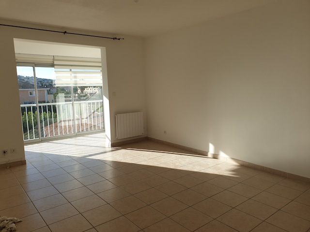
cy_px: 116
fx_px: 233
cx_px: 155
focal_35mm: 26
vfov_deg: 53.1
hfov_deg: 67.3
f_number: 2.4
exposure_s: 1/800
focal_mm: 4.3
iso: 50
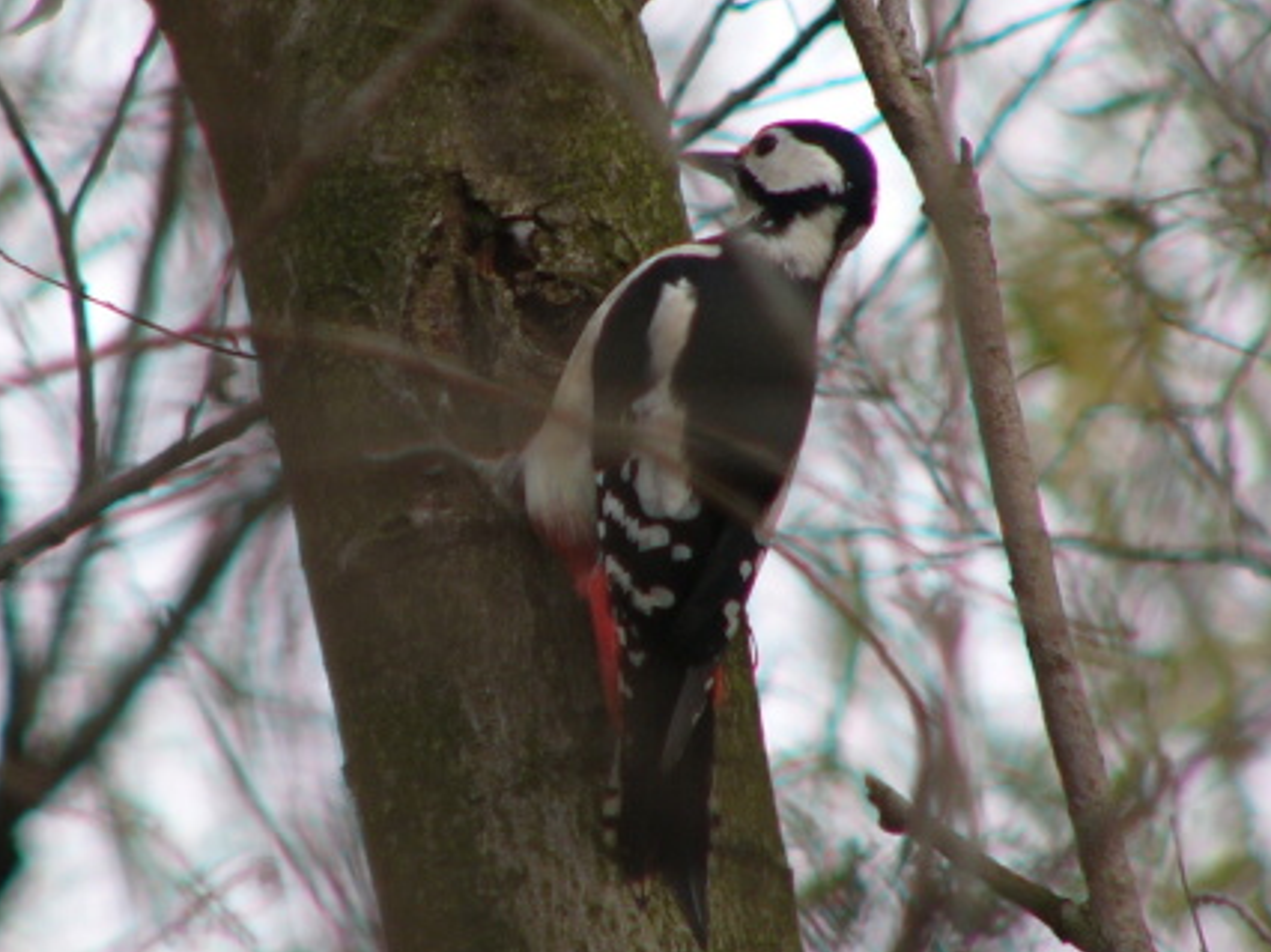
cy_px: 463
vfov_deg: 3.1
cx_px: 662
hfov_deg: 4.1
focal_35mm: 487
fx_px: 17871
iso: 50
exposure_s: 1/160
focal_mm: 72
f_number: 2.8
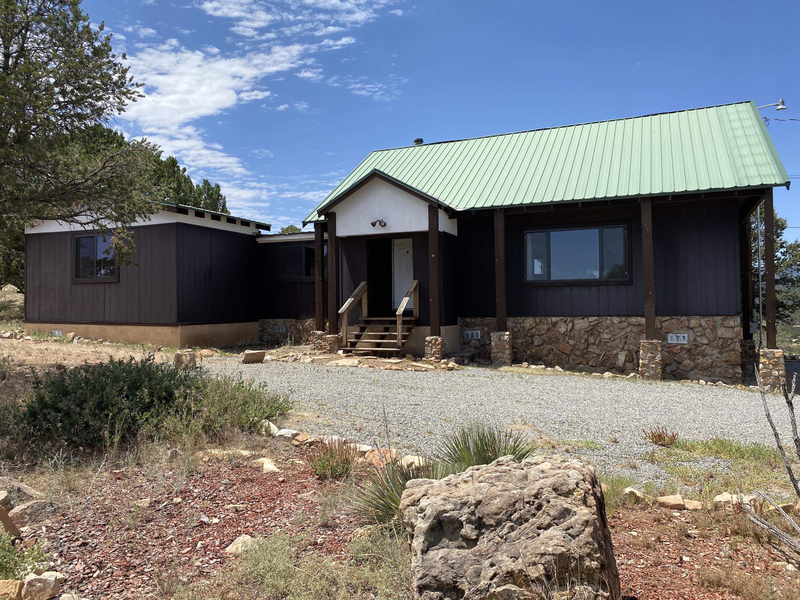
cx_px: 400
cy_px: 300
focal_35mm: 26
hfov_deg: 67.3
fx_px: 601
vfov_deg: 53.1
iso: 32
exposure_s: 1/2755
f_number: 1.8
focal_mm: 4.25
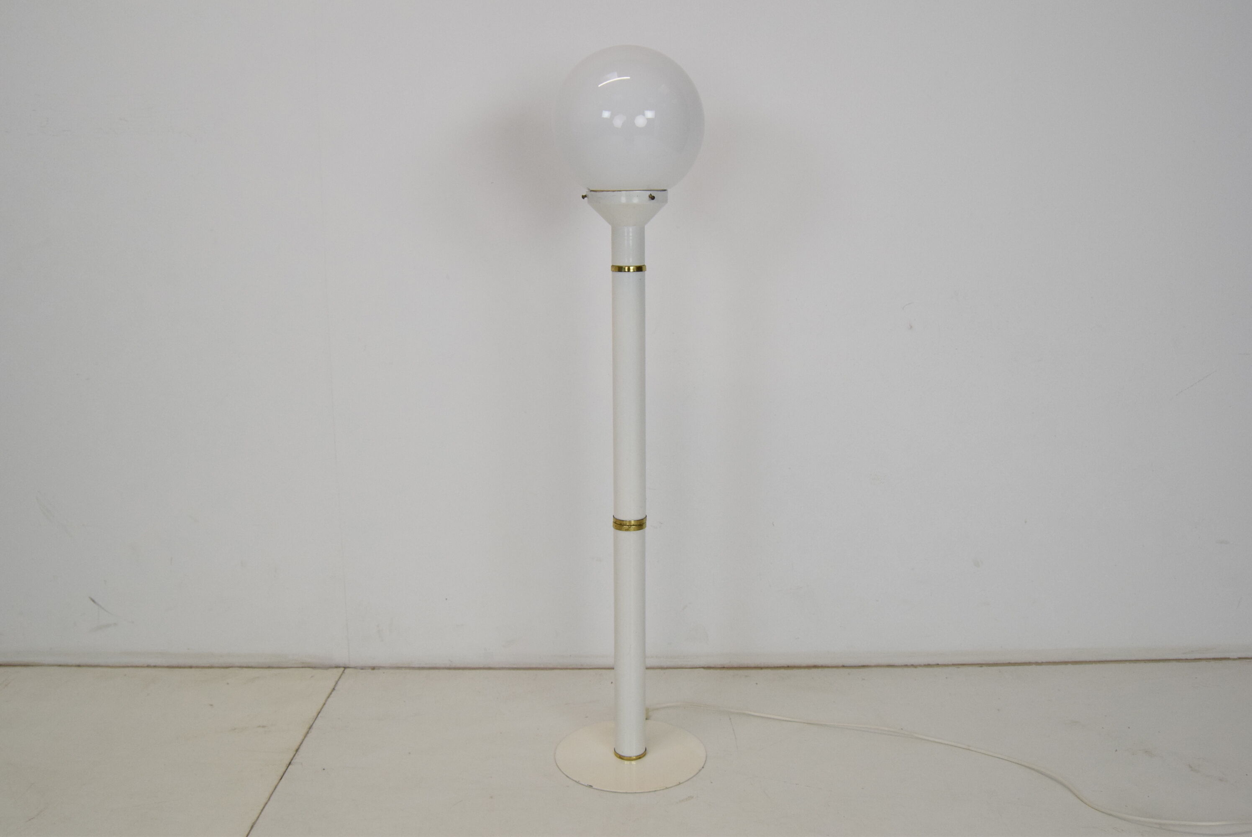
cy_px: 418
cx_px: 626
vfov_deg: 40.0
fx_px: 1149
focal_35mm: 33
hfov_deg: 57.2
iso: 1600
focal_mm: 22
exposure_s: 1/250
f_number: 8
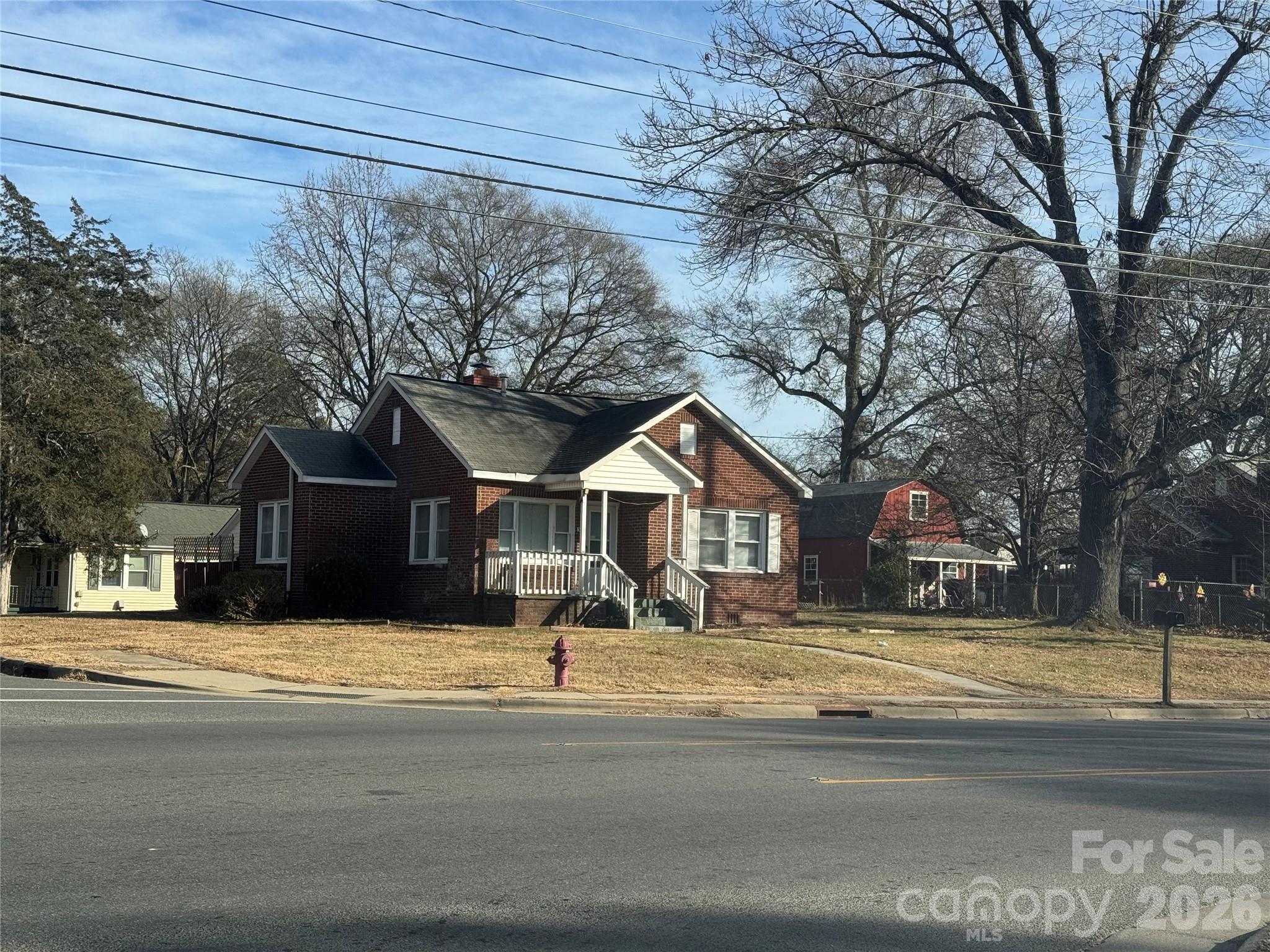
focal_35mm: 48
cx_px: 635
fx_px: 1761
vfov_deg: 30.3
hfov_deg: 39.7
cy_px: 476
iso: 64
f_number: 1.78
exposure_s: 1/3096
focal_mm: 6.76
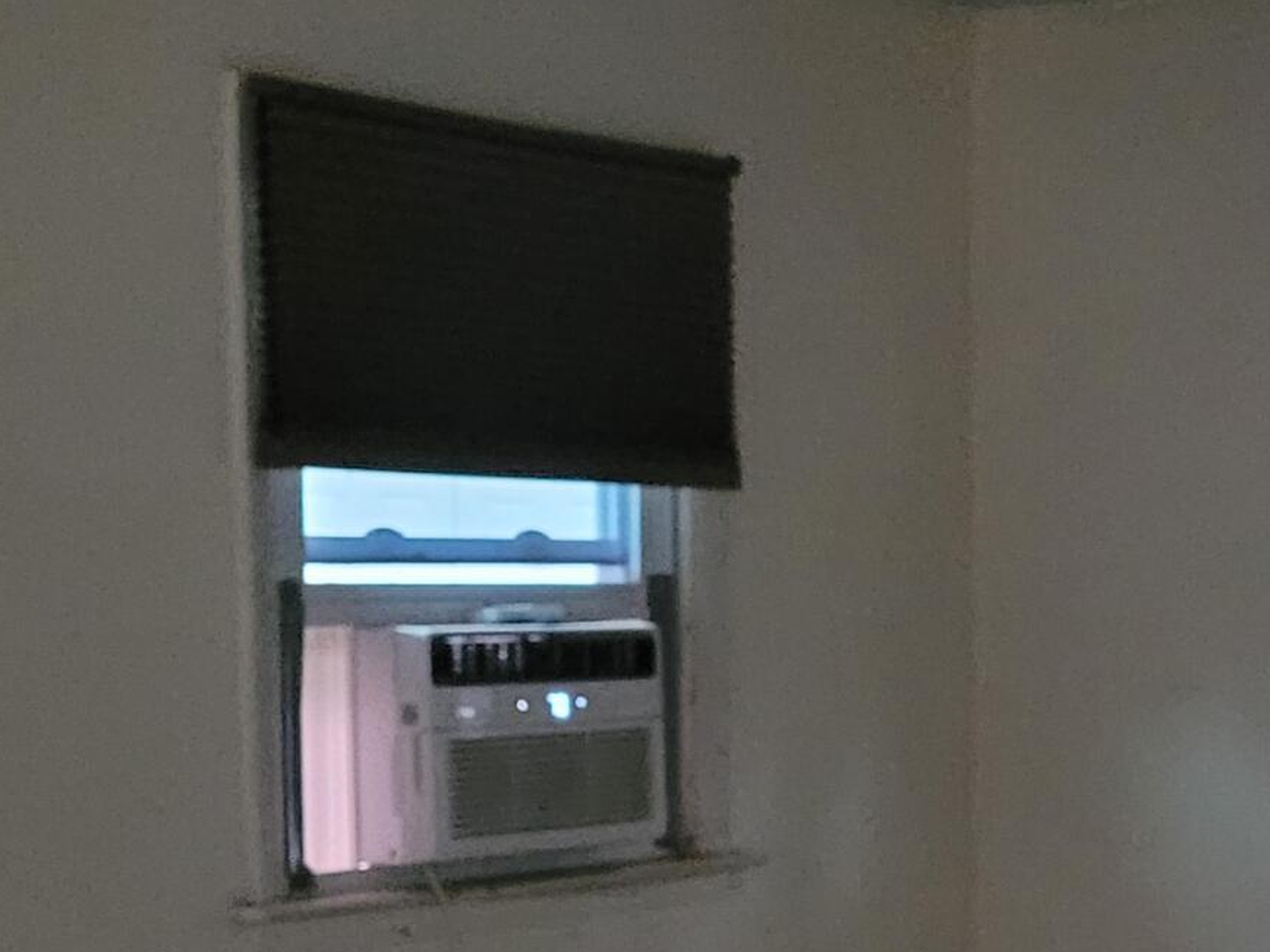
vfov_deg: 16.1
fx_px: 3301
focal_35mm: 90
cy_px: 967
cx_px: 1274
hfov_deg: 21.0
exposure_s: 1/24
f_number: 1.8
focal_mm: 5.4
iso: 1250
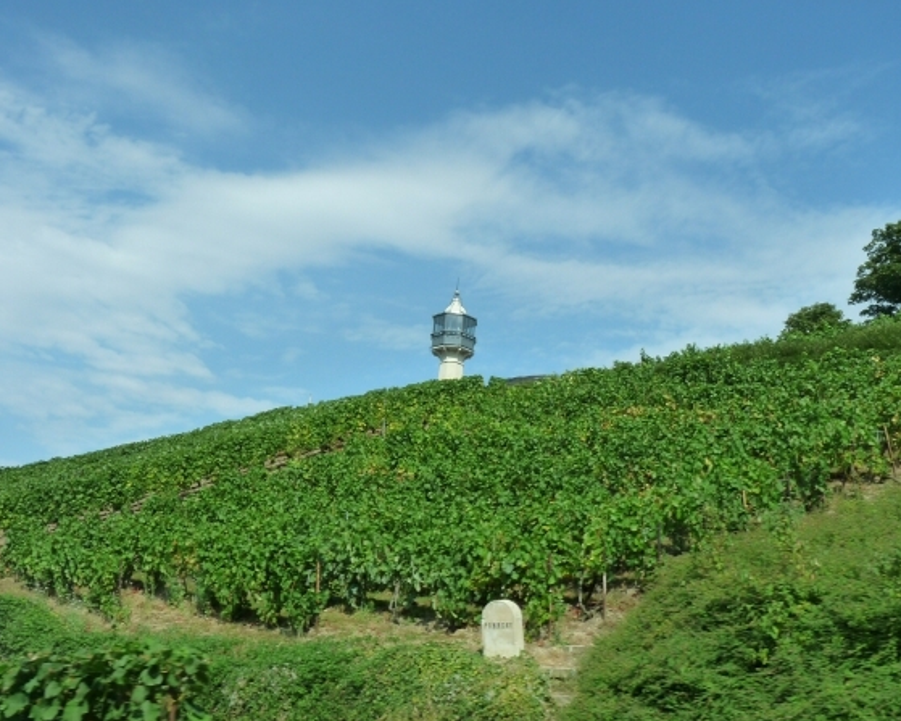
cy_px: 360
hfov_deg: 42.0
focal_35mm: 44
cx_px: 471
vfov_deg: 34.1
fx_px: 1173
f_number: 5.6
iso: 160
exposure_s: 1/400
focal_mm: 7.4
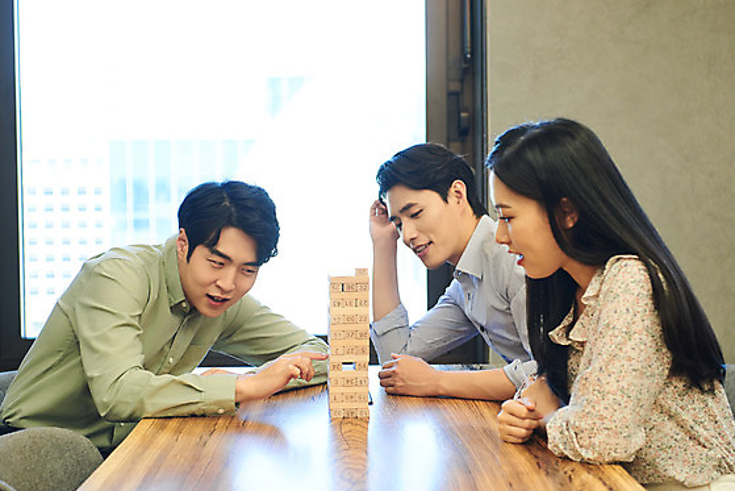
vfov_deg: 22.6
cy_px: 237
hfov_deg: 33.4
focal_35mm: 60
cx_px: 362
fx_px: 1225
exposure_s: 1/200
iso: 800
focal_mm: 56
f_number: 3.5
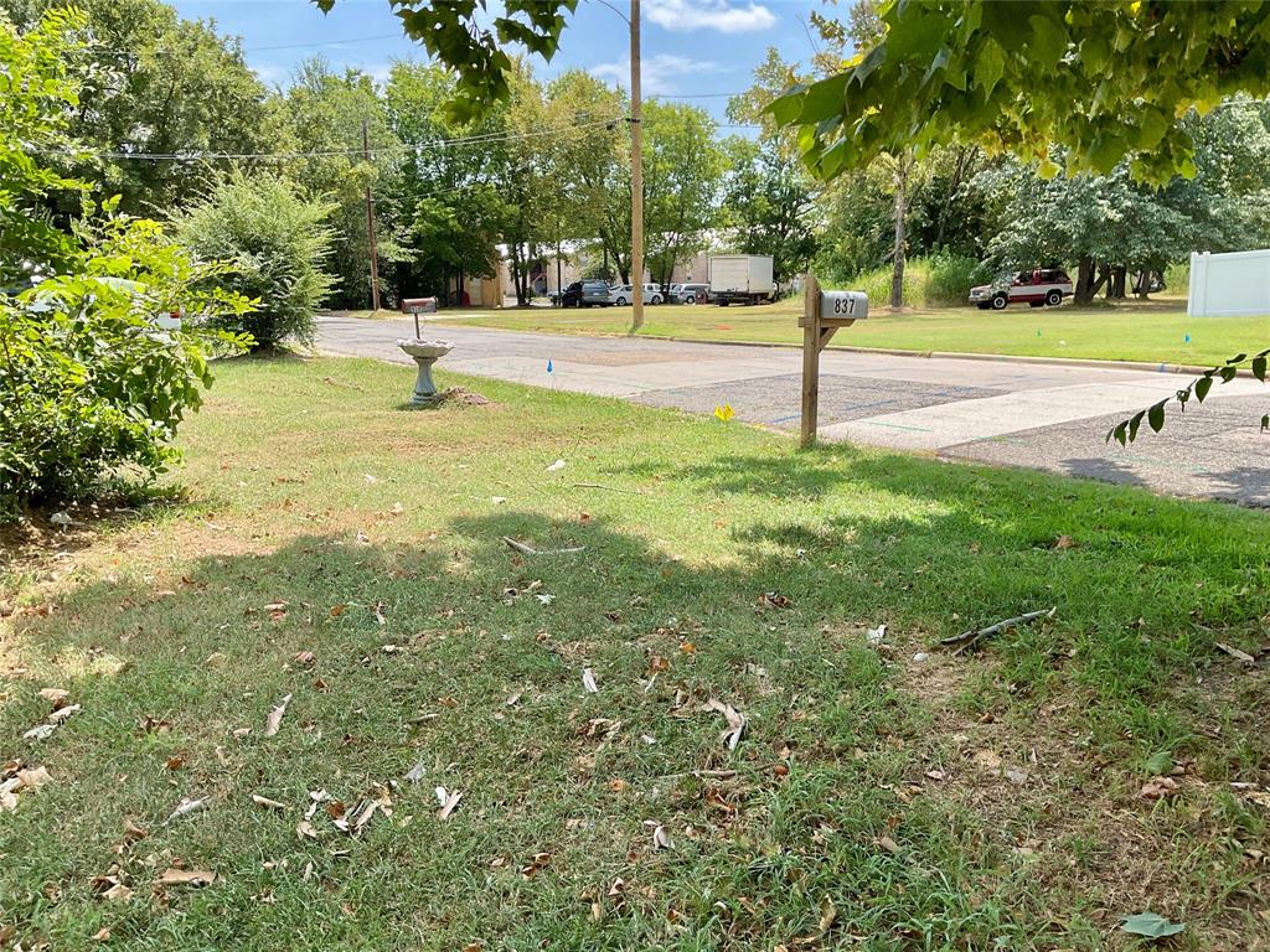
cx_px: 635
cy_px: 476
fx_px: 1064
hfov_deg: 61.7
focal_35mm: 29
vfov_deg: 48.2
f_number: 1.8
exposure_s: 1/898
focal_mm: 3
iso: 16
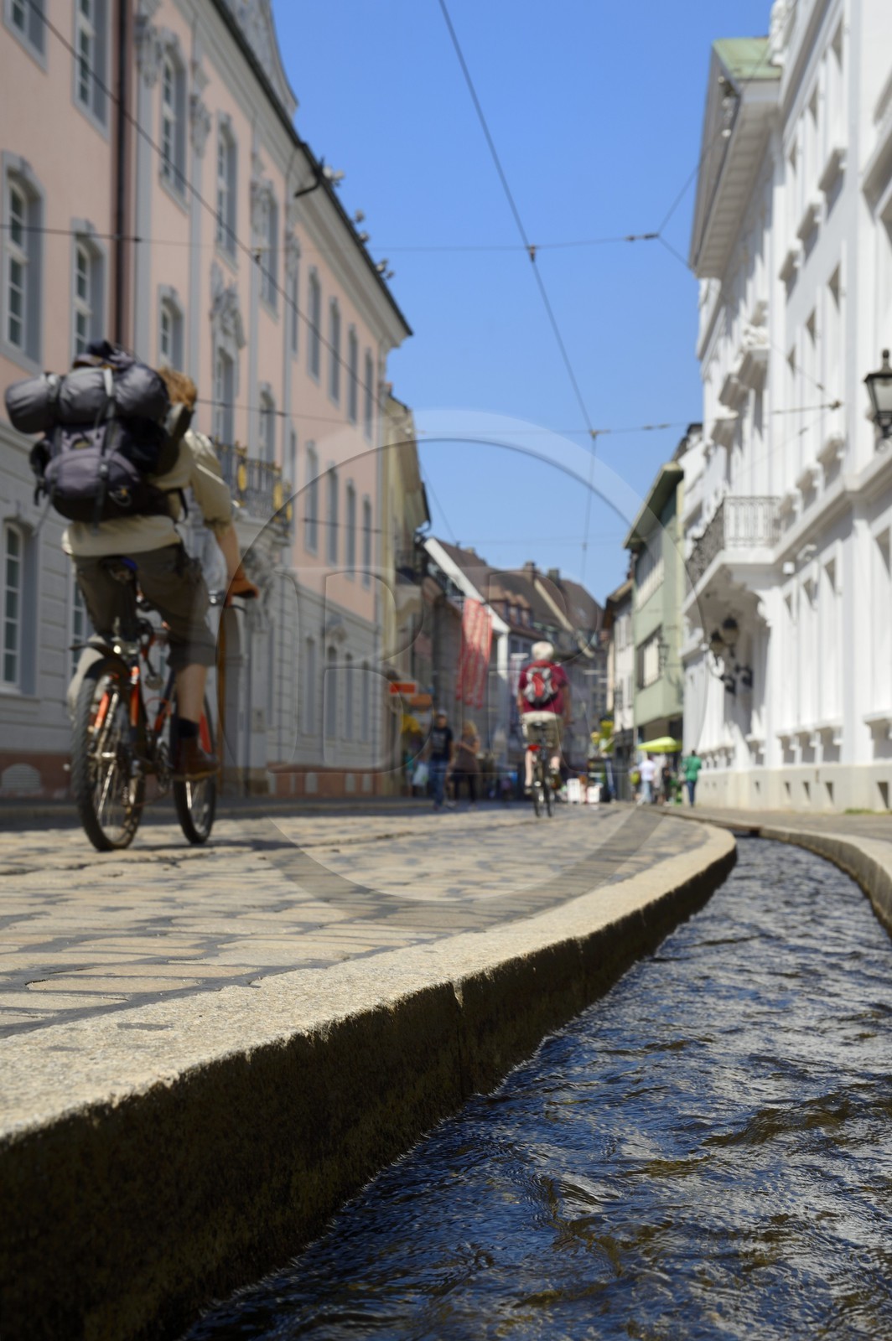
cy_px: 670
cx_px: 446
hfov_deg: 26.9
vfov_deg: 39.6
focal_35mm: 50
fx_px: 1861
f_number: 10
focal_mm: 50
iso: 200
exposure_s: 1/250
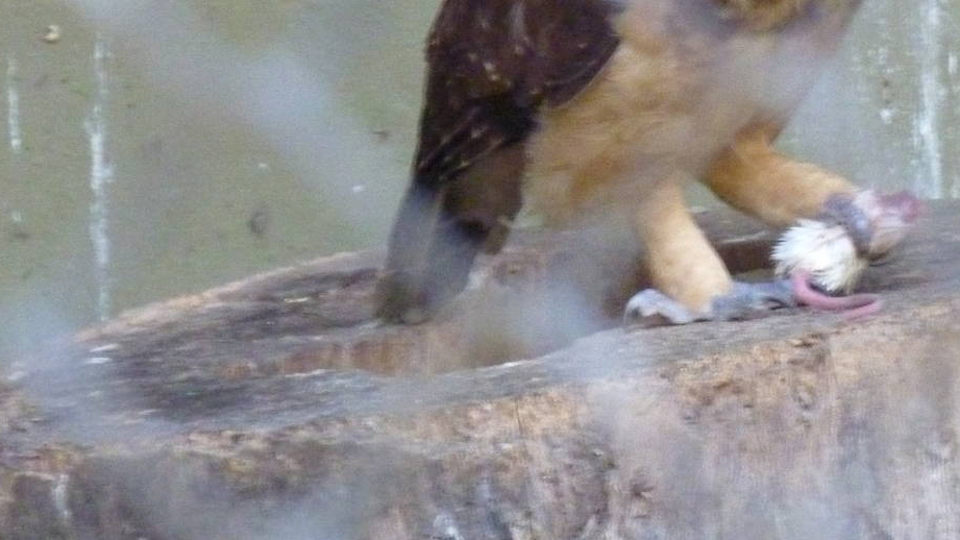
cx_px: 653
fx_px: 14458
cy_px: 67
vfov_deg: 2.1
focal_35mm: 568
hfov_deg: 3.8
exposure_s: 1/30
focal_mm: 49.2
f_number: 4.9
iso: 1000
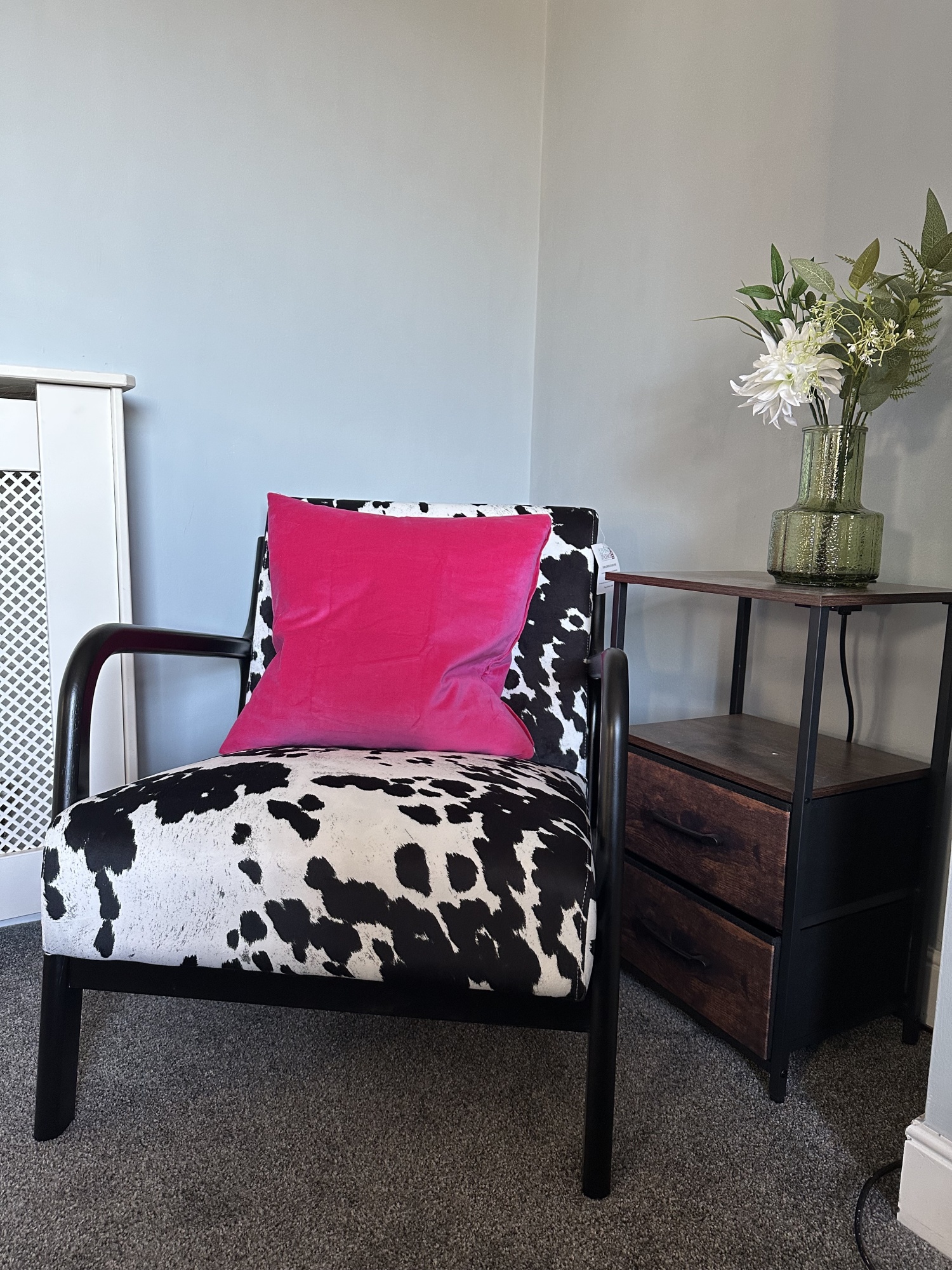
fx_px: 880
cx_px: 476
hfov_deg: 56.8
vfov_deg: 71.6
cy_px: 635
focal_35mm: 24
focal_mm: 6.86
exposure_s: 1/60
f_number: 1.78
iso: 250
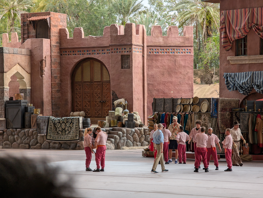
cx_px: 132
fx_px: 837
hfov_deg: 17.9
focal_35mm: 110
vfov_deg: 13.5
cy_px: 99
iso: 83
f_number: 2.8
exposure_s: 1/370
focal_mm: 17.91
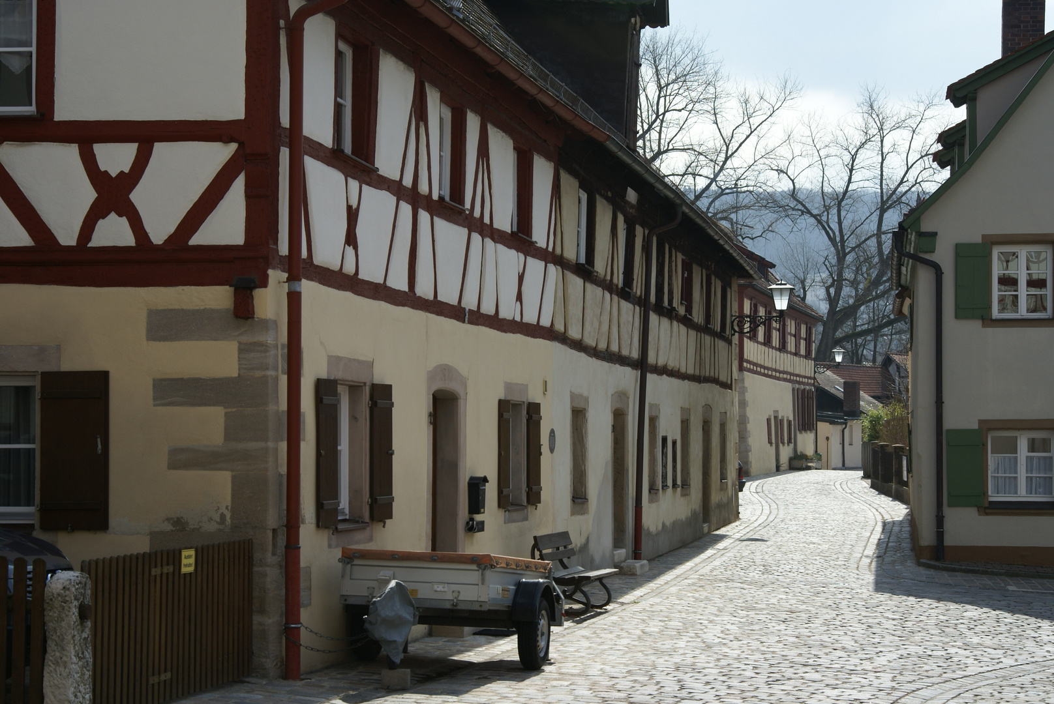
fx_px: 2197
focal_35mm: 75
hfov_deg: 27.0
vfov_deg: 18.2
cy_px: 352
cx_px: 527
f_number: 8
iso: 100
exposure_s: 1/320
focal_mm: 50
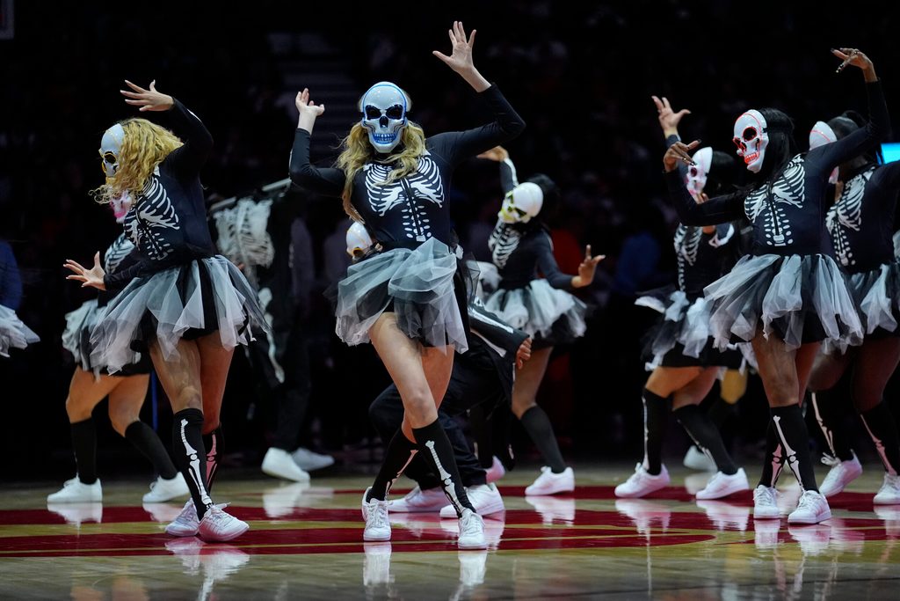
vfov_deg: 8.9
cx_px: 450
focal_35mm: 154
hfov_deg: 13.3
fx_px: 3850
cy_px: 300
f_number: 2.8
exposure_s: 1/1000
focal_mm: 154
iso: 3200
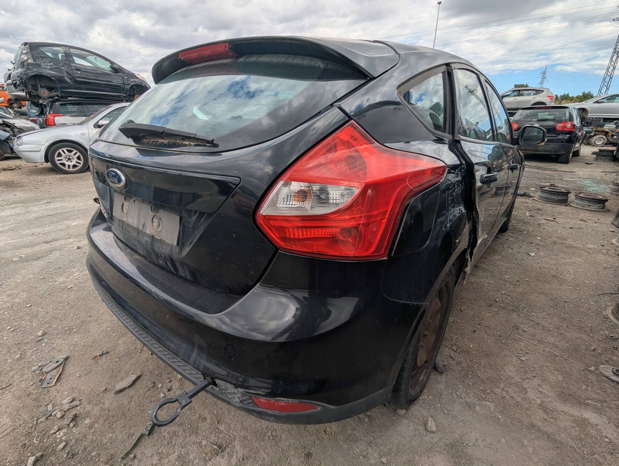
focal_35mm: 16
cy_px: 233
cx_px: 310
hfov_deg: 94.4
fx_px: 287
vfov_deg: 78.3
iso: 51
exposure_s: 1/1000
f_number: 2.2
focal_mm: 2.35
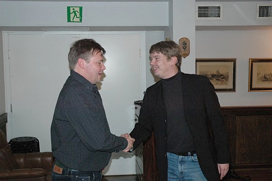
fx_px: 351
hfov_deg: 42.4
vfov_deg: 28.9
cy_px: 90
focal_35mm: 46
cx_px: 136
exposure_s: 1/60
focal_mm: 31
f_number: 5
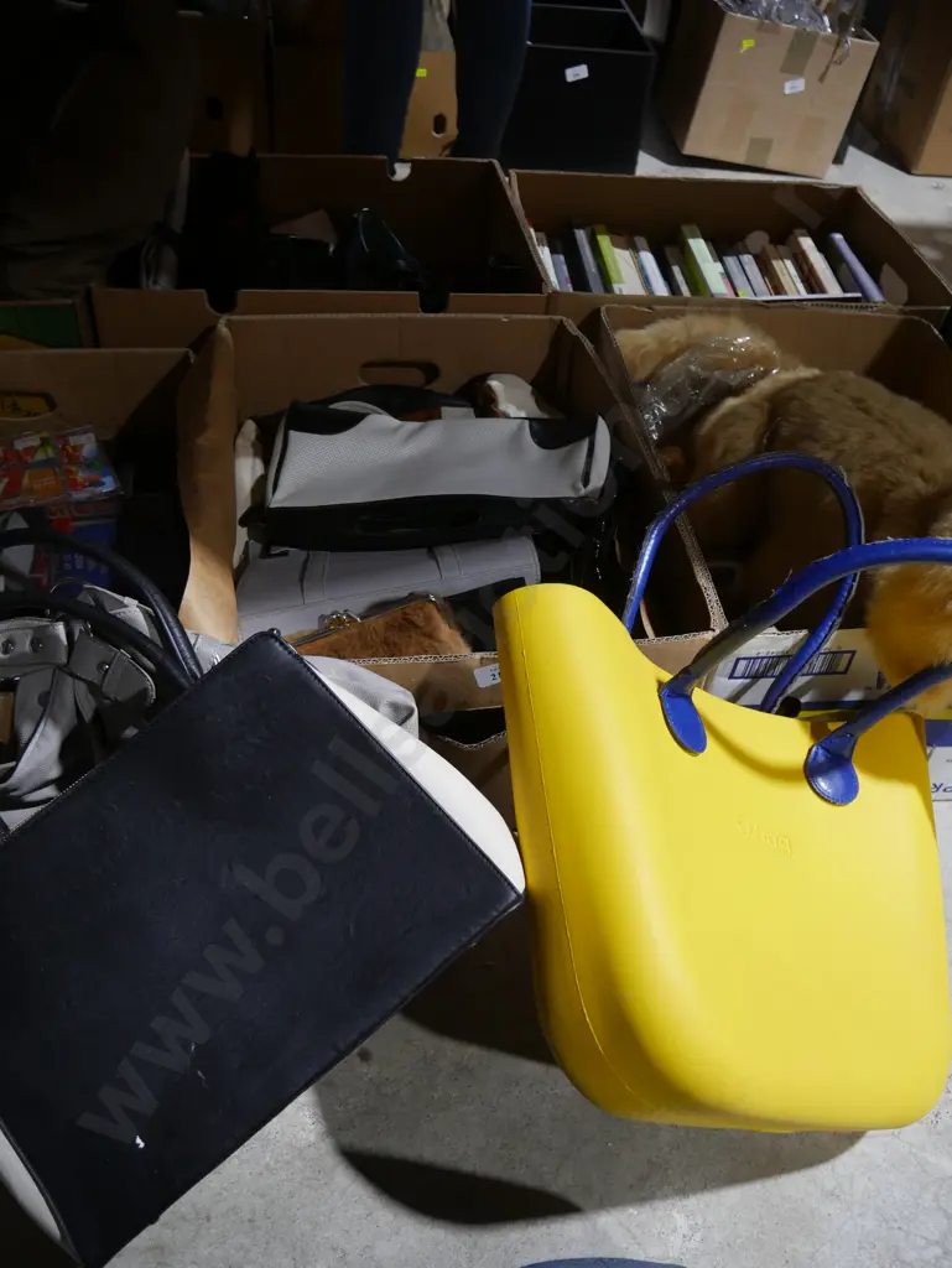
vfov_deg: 63.4
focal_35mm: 28
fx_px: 1026
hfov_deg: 49.8
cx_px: 476
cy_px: 634
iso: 400
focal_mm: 14
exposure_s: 1/60
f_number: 3.5
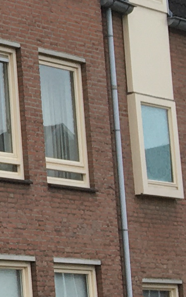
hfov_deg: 6.6
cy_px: 63
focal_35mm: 175
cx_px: -431
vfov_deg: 11.9
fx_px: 1418
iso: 25
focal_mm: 4.15
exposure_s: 1/100
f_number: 2.2
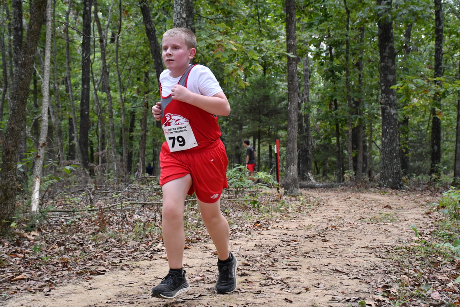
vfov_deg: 22.6
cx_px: 230
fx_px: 767
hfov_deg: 33.4
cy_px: 154
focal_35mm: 60
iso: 2200
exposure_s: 1/500
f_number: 4.5
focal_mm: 40
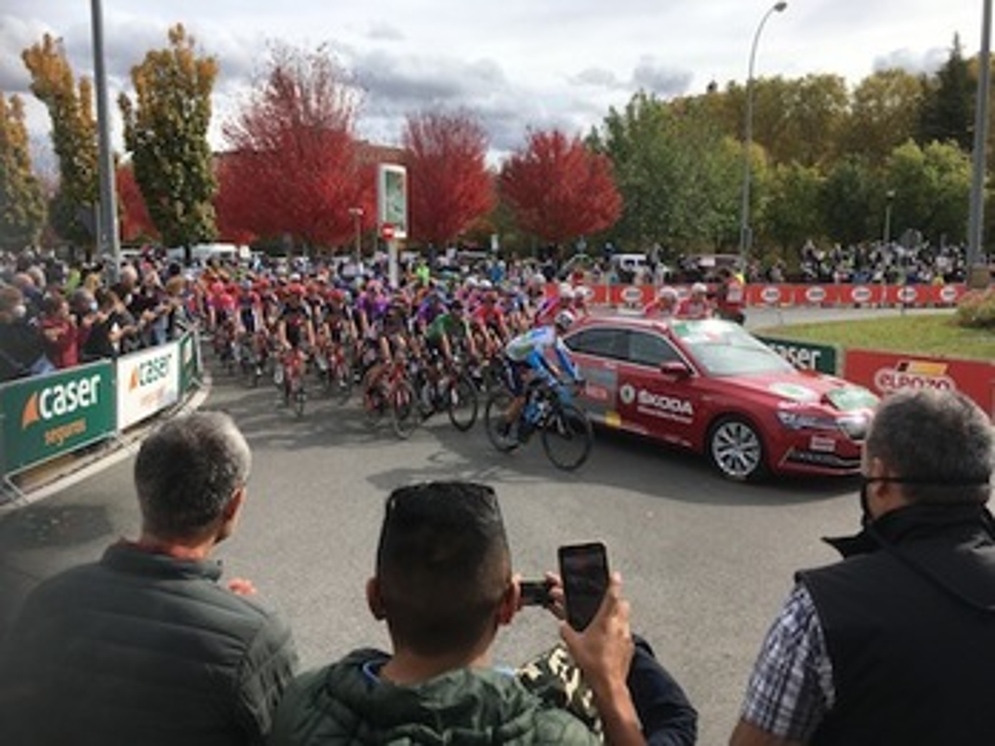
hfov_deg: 61.7
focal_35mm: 29
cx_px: 498
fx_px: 834
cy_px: 373
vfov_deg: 48.2
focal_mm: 4.15
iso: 25
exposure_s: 1/1350
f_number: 2.2
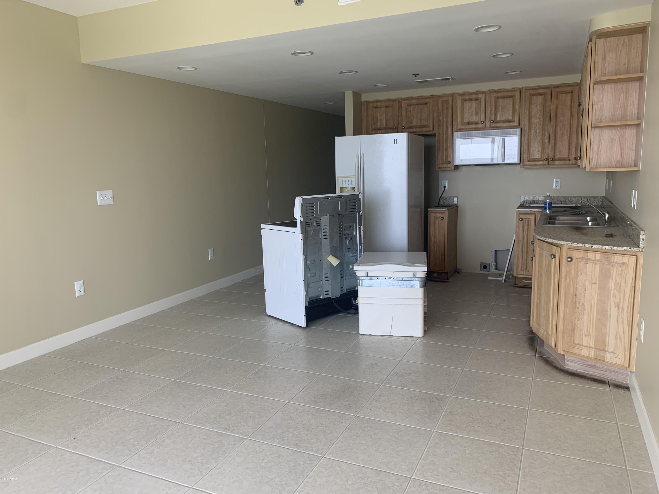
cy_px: 247
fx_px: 495
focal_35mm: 26
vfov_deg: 53.1
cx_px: 330
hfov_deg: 67.3
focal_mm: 4.25
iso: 40
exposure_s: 1/122
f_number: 1.8
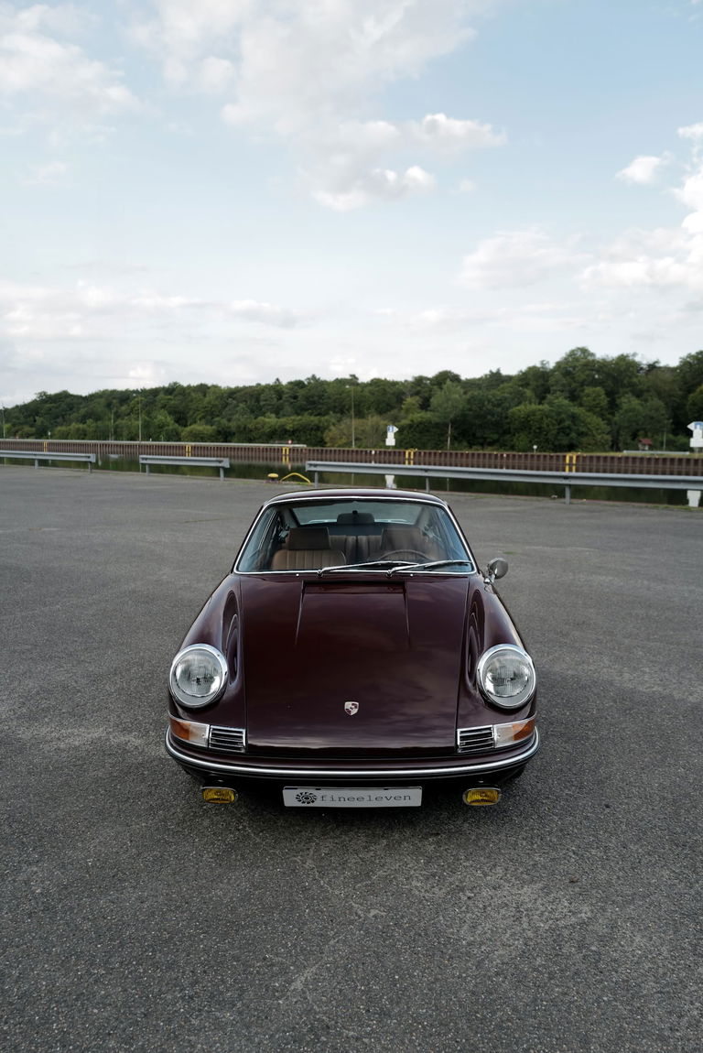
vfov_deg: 65.4
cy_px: 526
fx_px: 819
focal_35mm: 28
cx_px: 352
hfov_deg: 46.5
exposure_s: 1/100
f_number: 3.5
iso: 100
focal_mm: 28
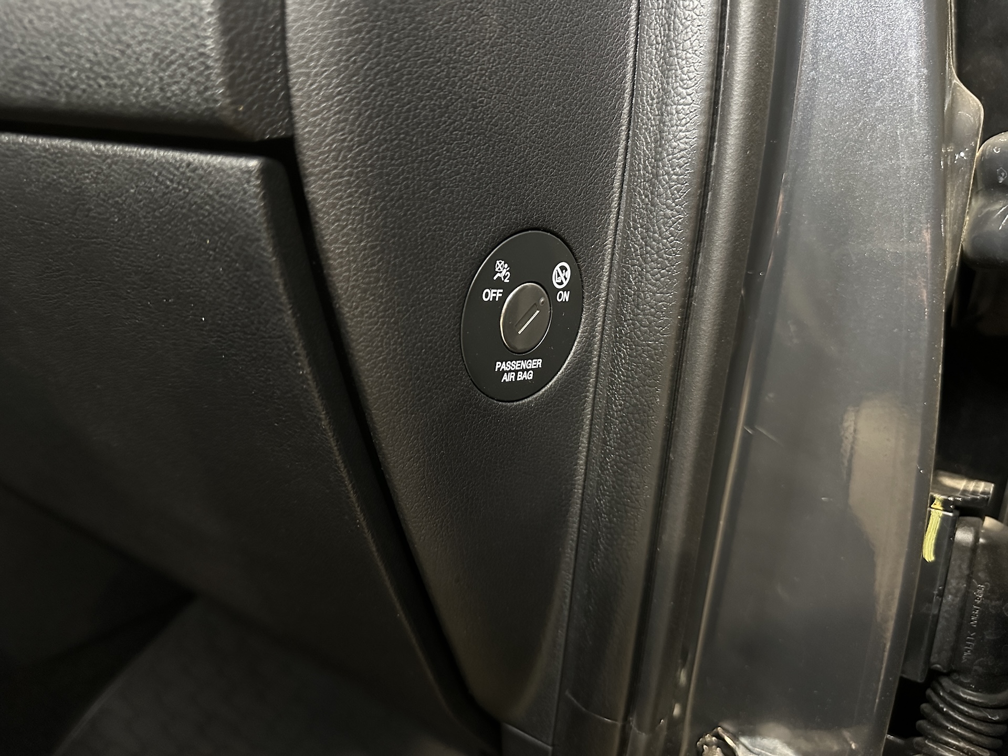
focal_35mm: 24
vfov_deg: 56.8
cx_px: 504
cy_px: 378
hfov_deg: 71.6
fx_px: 699
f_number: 1.78
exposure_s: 1/30
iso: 1250
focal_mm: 6.86
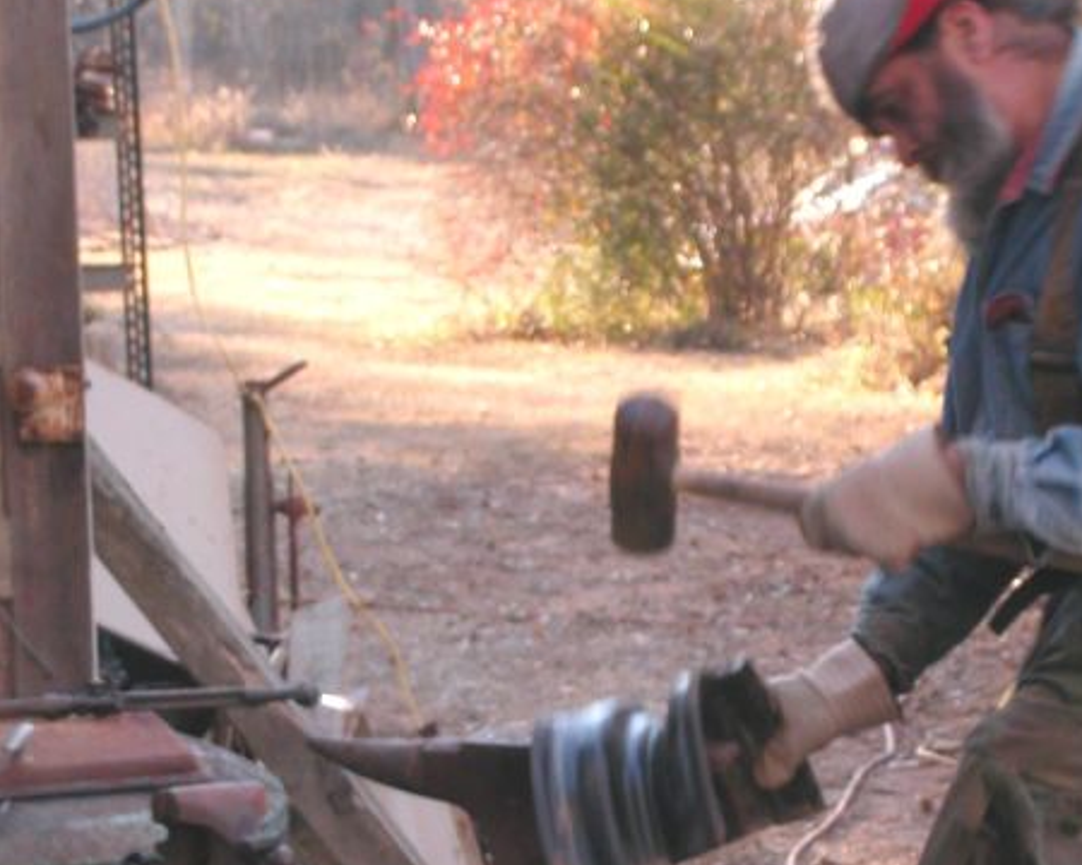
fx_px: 4932
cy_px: 699
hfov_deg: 12.5
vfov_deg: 10.0
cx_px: 534
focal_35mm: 154
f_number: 4.8
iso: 100
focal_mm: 16.8
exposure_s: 1/46.8
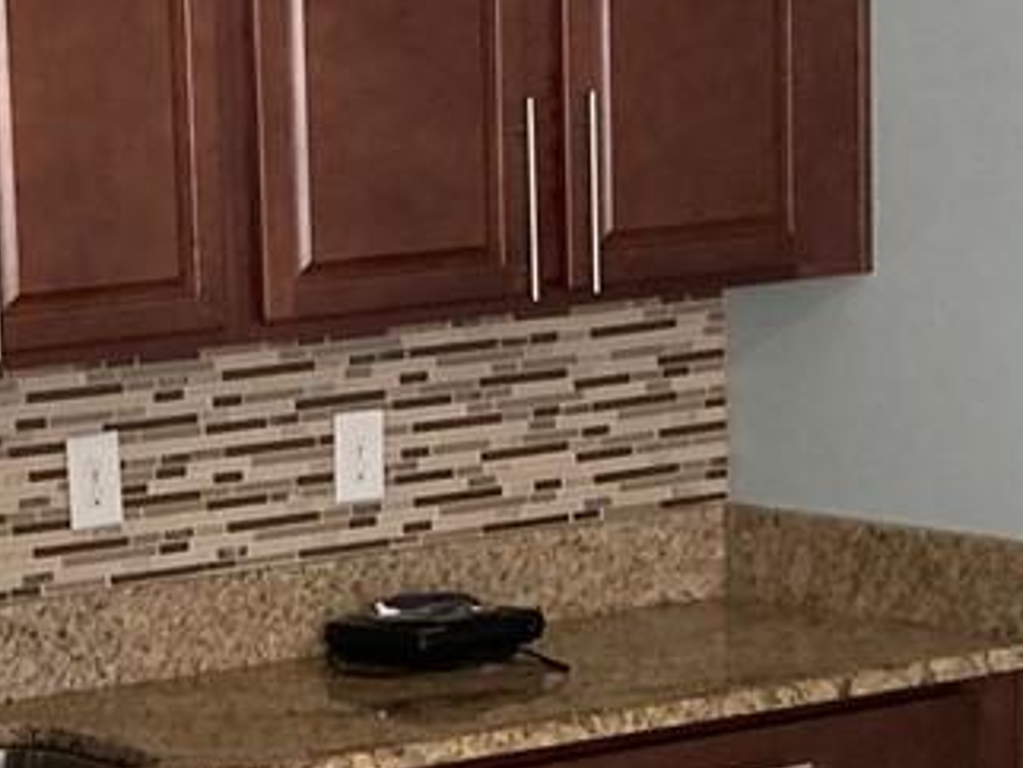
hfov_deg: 14.0
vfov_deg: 10.6
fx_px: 4111
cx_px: -6
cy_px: 809
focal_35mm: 139
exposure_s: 1/60
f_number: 1.8
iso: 100
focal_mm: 3.99
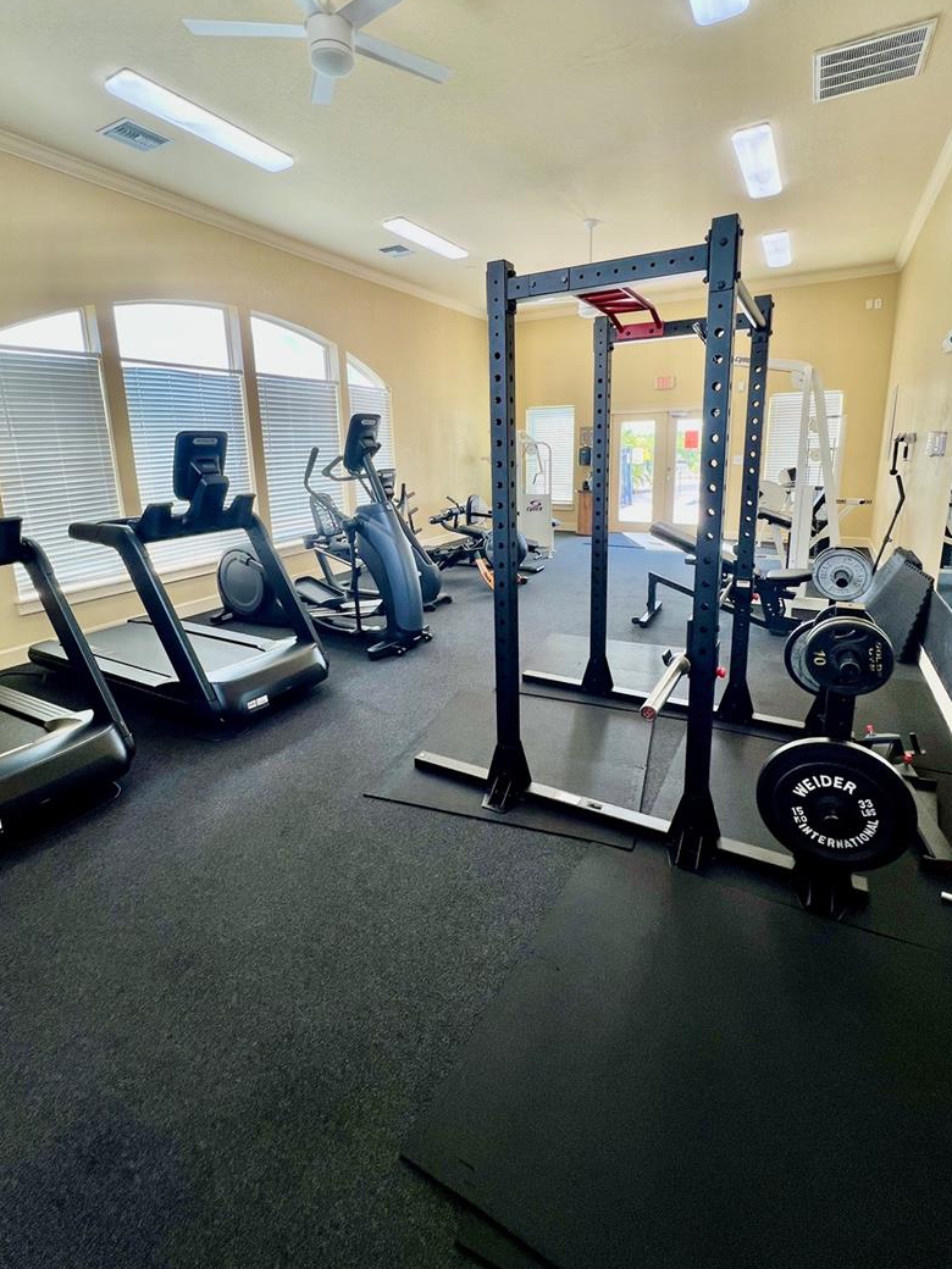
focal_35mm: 15
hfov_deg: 81.7
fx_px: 550
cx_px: 489
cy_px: 564
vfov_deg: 97.8
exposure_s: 1/120
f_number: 1.8
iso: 50
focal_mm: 1.57
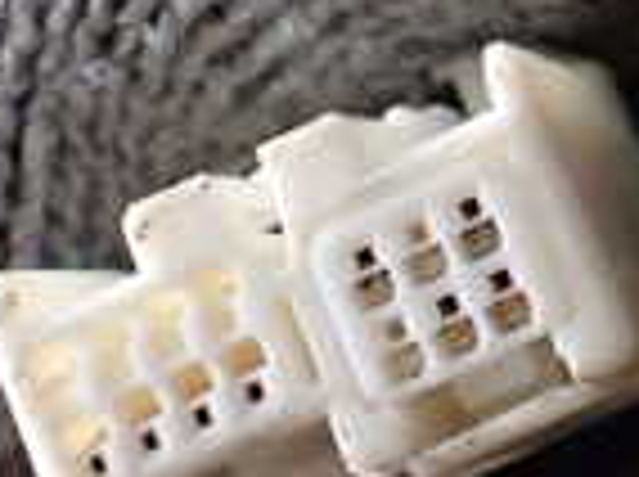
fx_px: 2340
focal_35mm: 127
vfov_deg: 11.5
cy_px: -50
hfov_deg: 14.4
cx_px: 994
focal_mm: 5.4
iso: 640
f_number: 2.3
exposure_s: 1/125
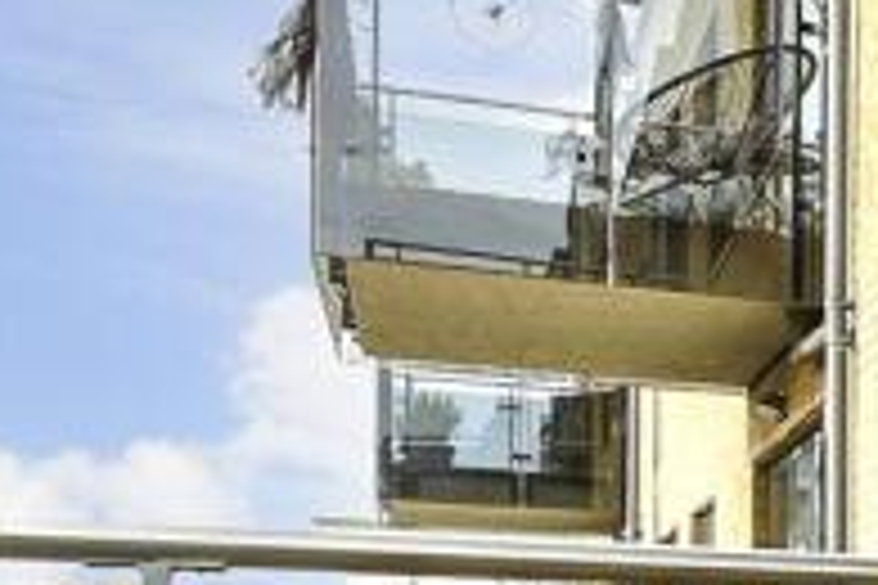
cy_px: 736
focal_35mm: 84
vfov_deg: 15.6
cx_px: 1932
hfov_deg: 16.1
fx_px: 2049
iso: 160
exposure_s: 1/25
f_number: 8
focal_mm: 11
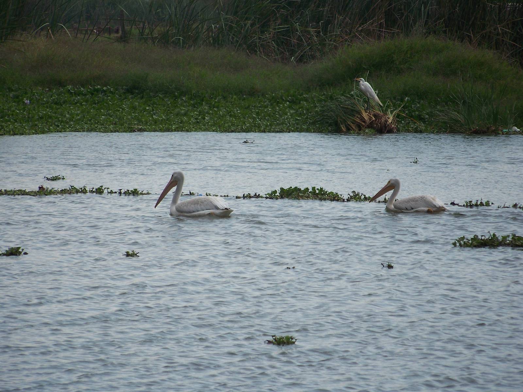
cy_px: 196
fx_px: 4744
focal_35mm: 314
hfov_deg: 6.3
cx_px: 262
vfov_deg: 4.7
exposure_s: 1/320
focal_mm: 52.2
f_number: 4
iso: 64
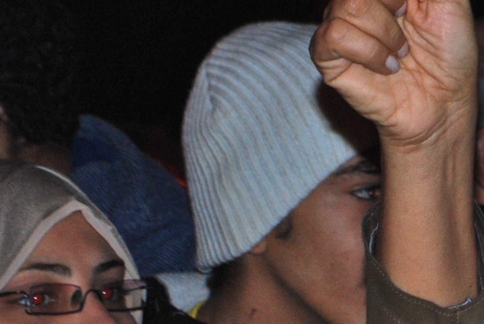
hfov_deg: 6.2
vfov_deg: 4.2
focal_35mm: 331
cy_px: 107
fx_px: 4456
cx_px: 641
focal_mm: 55
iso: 200
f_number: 5.6
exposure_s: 1/60
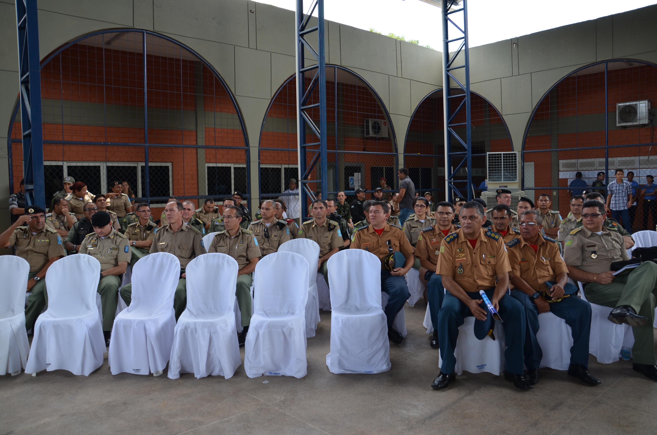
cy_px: 218
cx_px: 328
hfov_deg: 67.5
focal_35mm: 27
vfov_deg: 47.7
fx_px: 492
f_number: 5.6
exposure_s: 1/125
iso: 200
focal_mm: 18
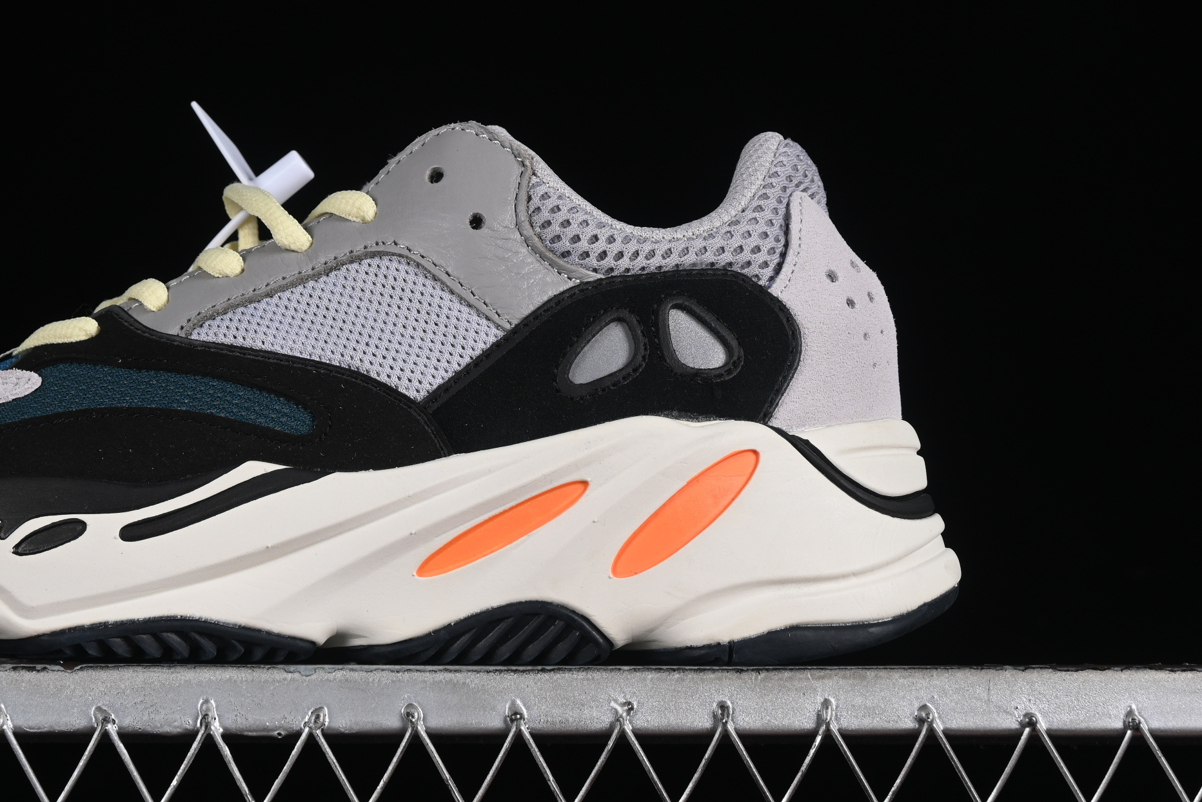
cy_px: 299
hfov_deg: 18.2
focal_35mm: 112
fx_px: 3740
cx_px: 339
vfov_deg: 12.2
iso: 160
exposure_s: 1/80
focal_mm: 50
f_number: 8
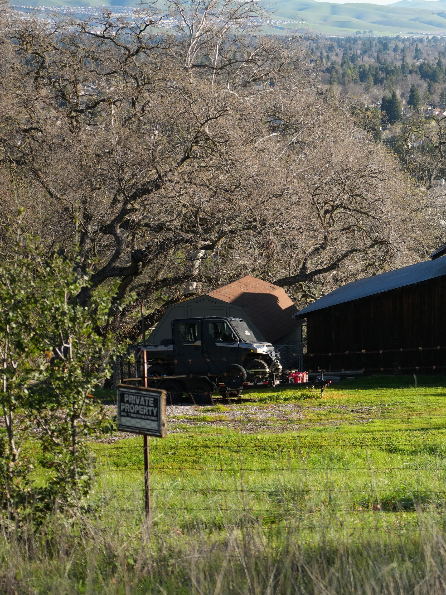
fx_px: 1993
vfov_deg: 17.0
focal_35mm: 116
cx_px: 521
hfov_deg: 12.5
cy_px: 278
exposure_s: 1/1000
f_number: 5.6
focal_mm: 63
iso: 500
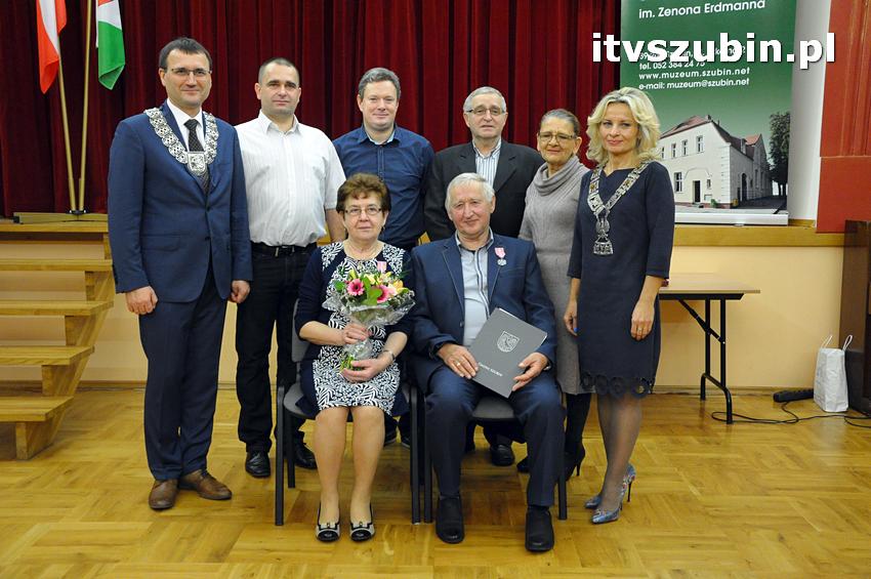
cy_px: 290
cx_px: 436
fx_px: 906
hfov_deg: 51.3
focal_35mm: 38
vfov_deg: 35.4
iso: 2500
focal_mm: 25
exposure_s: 1/80
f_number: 5.6
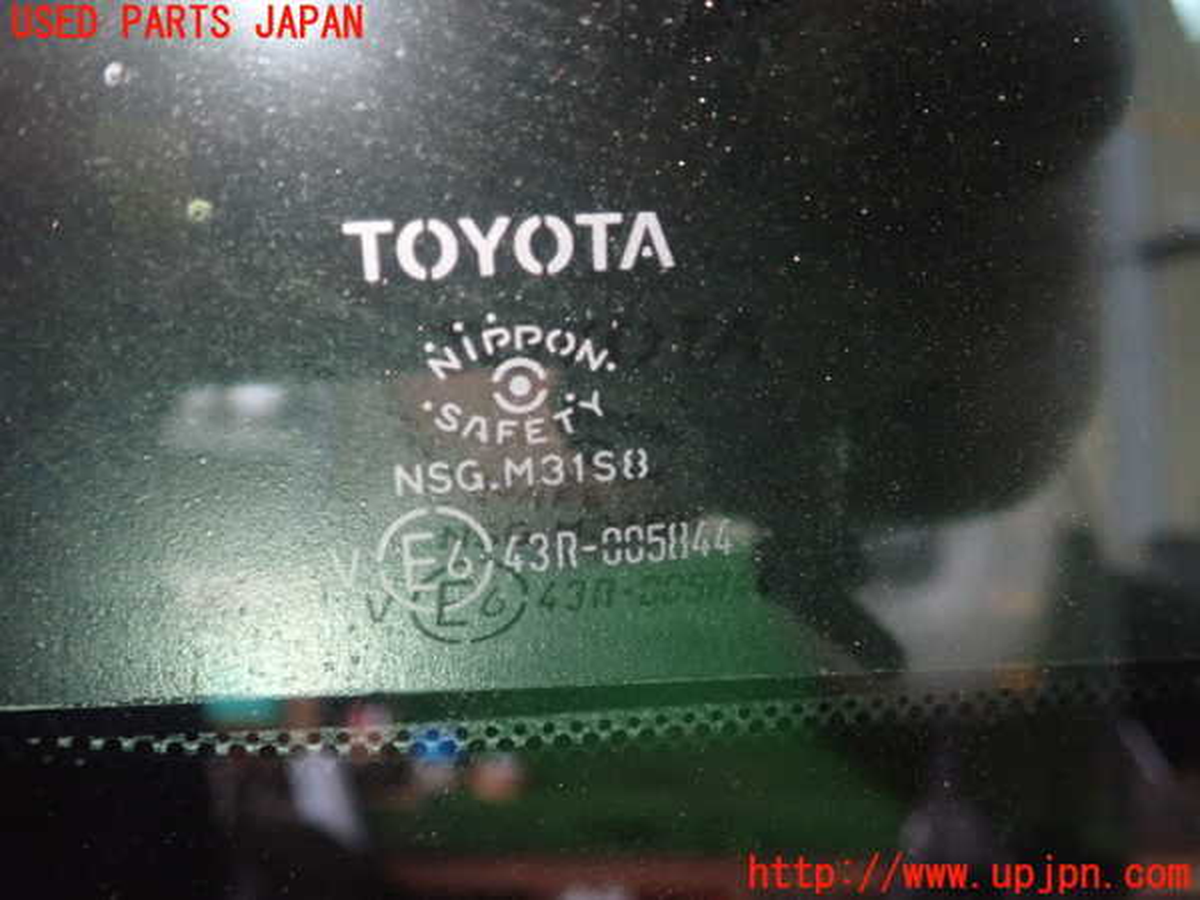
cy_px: 450
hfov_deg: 60.0
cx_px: 600
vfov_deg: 46.8
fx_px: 1040
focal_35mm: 30
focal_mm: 5.5
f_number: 2.3
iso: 800
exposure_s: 1/50
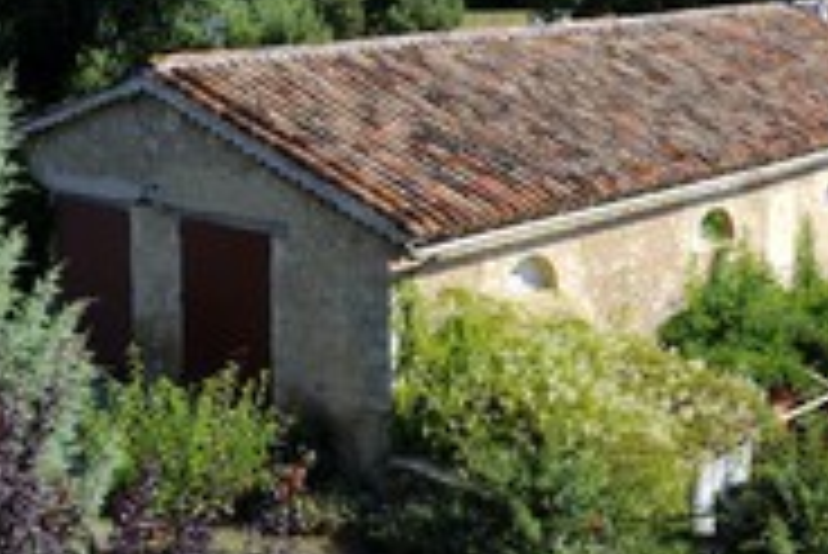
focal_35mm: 73
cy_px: 126
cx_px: 684
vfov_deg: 18.6
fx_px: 1680
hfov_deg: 27.0
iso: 200
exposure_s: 1/160
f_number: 11
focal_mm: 32
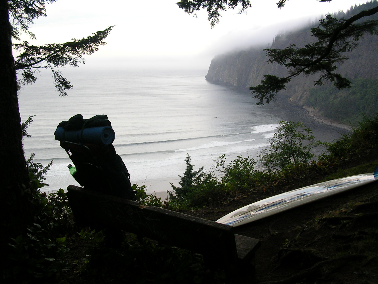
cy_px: 142
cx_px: 189
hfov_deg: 49.0
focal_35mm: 38
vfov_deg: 37.7
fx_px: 415
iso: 50
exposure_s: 1/72.1
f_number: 2.8
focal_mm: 5.8
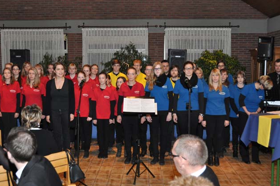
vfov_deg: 31.8
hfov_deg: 46.5
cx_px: 139
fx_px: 326
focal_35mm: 42
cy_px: 95
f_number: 4
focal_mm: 22
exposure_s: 1/60
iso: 800
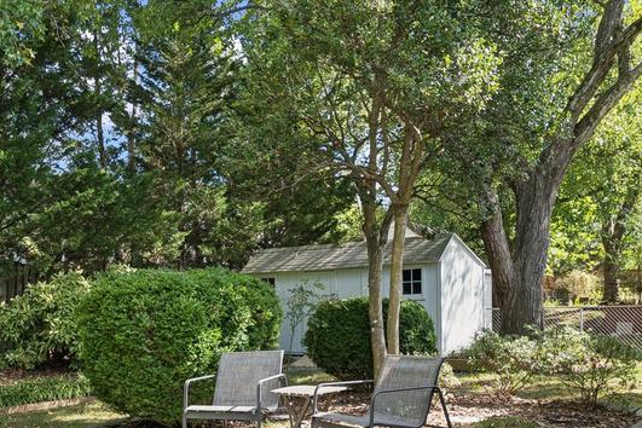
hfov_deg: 50.3
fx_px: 678
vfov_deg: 34.5
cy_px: 310
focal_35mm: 38
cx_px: 250
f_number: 4.5
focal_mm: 14
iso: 80
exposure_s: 1/80
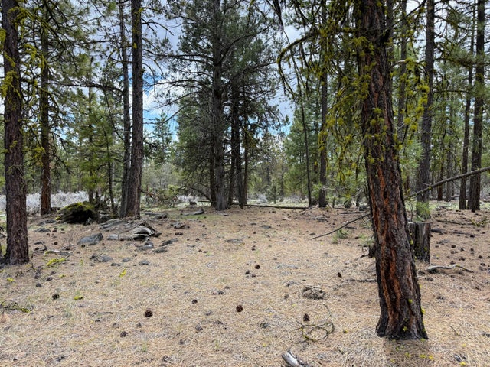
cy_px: 184
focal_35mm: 24
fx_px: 340
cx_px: 245
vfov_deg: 56.8
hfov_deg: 71.6
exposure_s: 1/1464
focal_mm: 6.76
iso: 100
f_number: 1.78
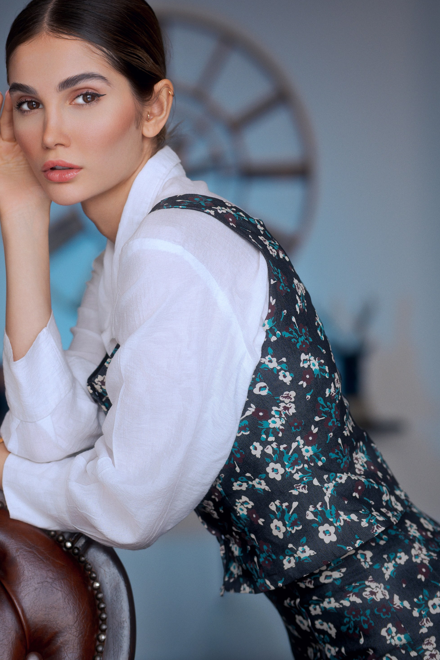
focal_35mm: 119
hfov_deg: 11.5
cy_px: 243
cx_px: 166
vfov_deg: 17.2
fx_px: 2181
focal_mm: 85
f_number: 2.8
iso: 250
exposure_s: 1/250
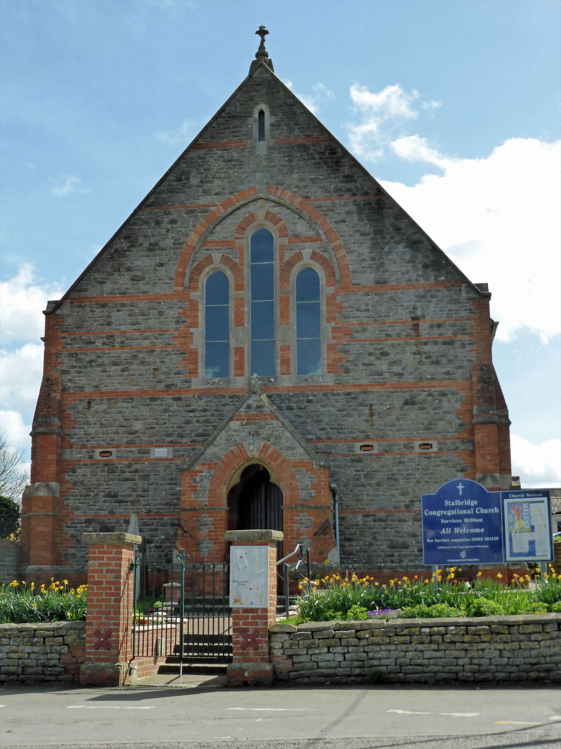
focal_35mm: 49
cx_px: 280
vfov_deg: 38.9
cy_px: 374
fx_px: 1059
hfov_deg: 29.7
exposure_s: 1/640
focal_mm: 8.5
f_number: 4.2
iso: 200
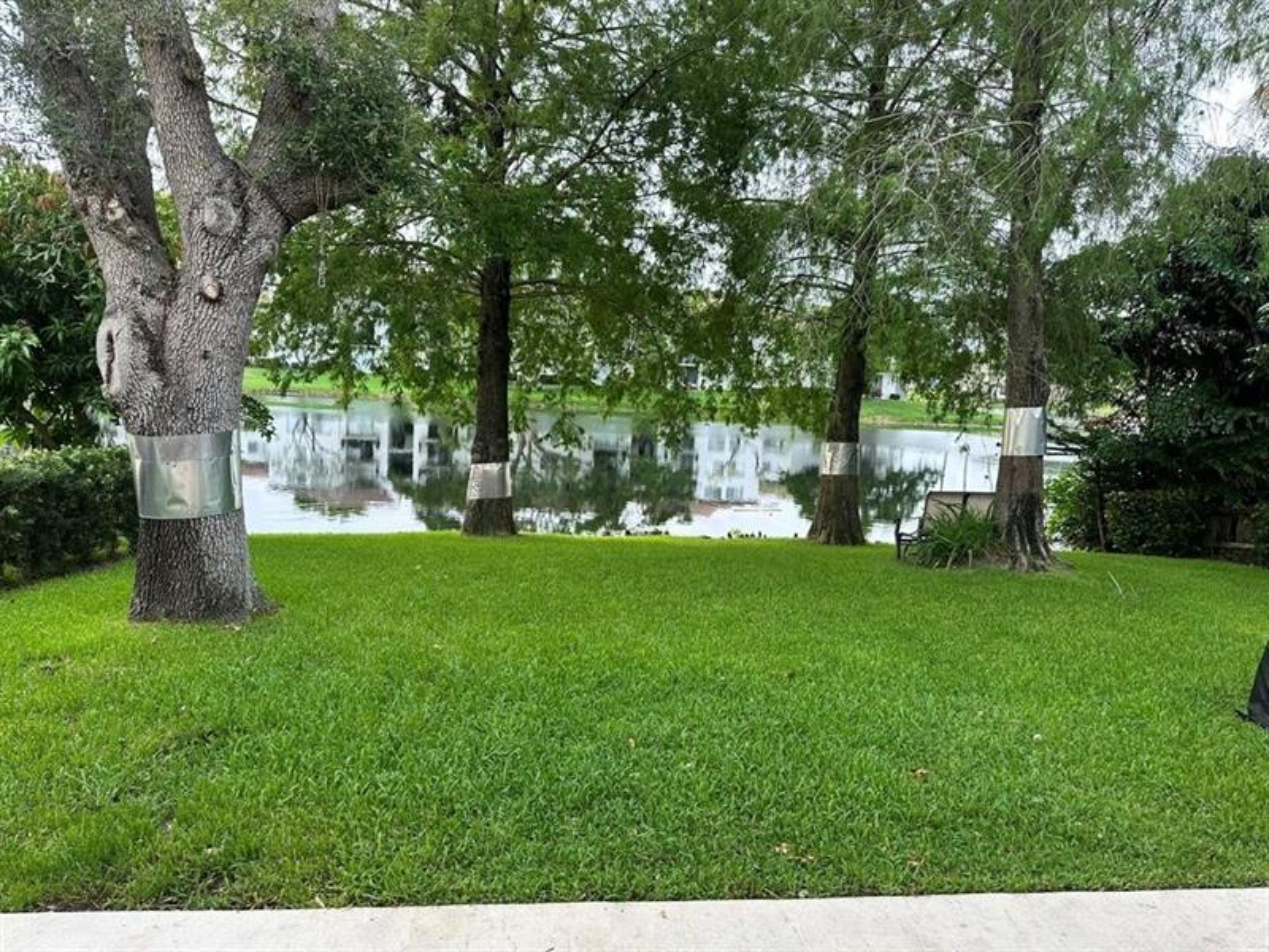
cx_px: 634
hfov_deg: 71.6
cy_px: 476
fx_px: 880
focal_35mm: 24
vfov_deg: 56.8
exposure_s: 1/144
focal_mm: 6.86
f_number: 1.78
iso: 64
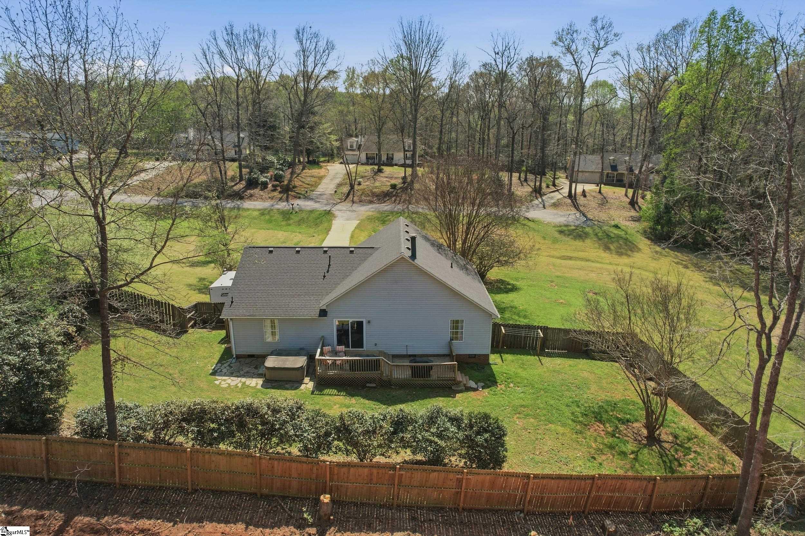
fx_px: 492
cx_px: 402
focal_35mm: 22
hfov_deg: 78.6
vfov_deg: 57.2
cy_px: 268
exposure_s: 1/640
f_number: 2.8
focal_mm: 8.4
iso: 100
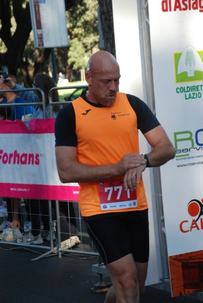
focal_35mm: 112
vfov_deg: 18.1
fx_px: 947
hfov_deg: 12.2
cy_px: 152
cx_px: 102
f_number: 5.6
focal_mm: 75
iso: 1000
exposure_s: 1/400
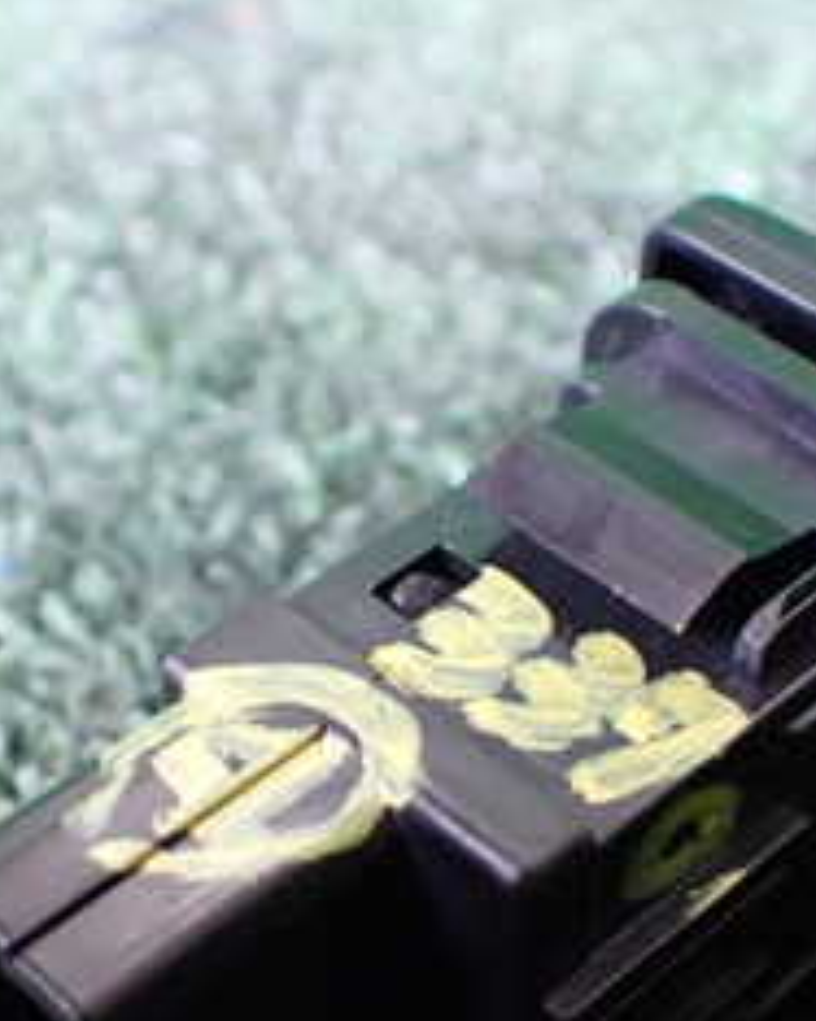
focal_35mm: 75
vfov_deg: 25.2
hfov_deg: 20.4
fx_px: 2266
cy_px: 729
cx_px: 380
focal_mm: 5.4
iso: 800
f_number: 2.3
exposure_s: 1/40
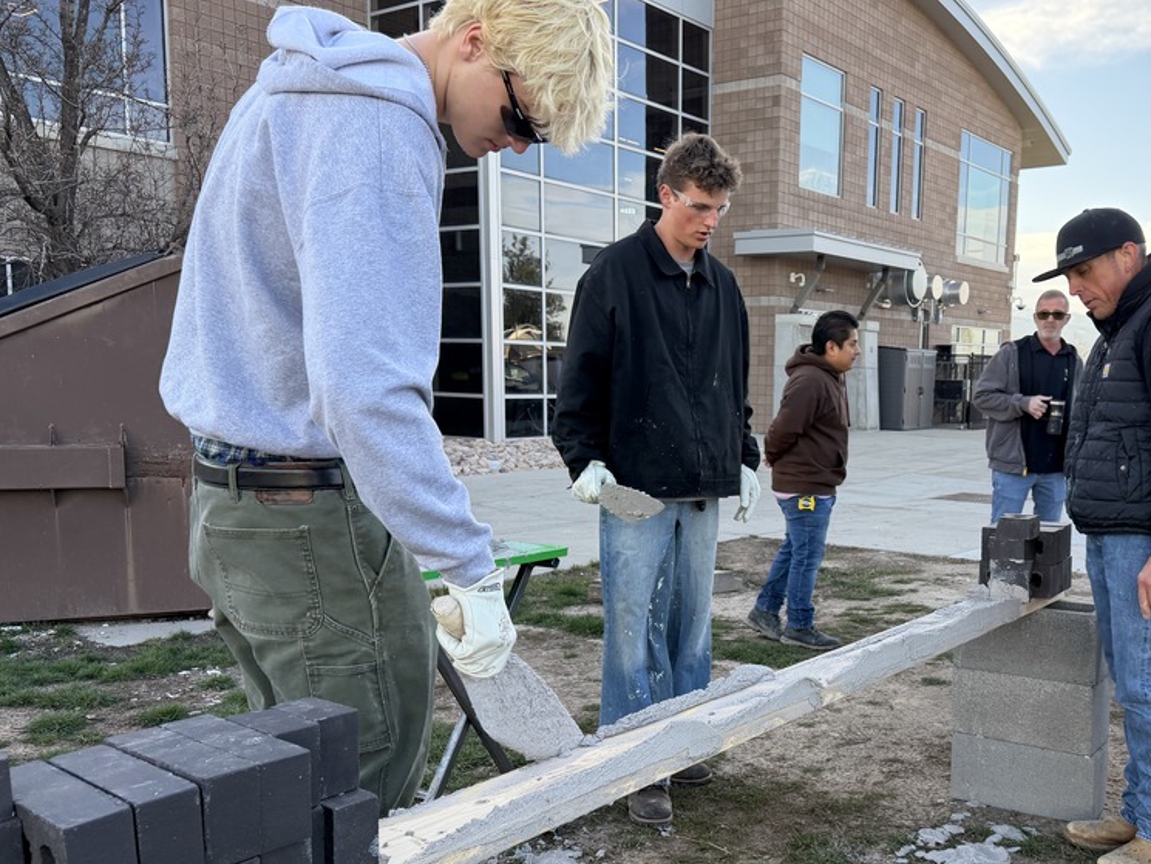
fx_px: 1097
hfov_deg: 54.7
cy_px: 507
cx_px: 726
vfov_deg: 42.8
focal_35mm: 33
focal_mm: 6.76
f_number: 1.78
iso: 100
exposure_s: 1/735
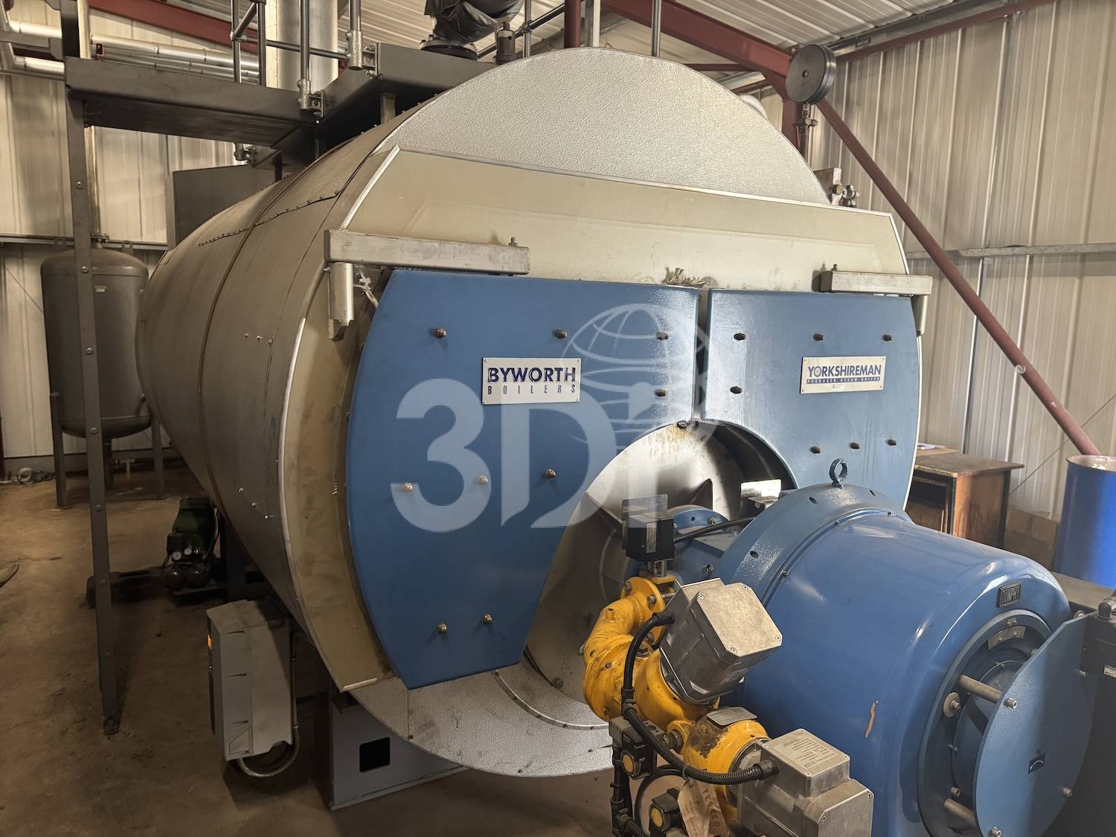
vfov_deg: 56.8
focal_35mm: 24
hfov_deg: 71.6
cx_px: 558
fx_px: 774
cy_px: 418
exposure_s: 1/50
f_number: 1.78
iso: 400
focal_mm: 6.76
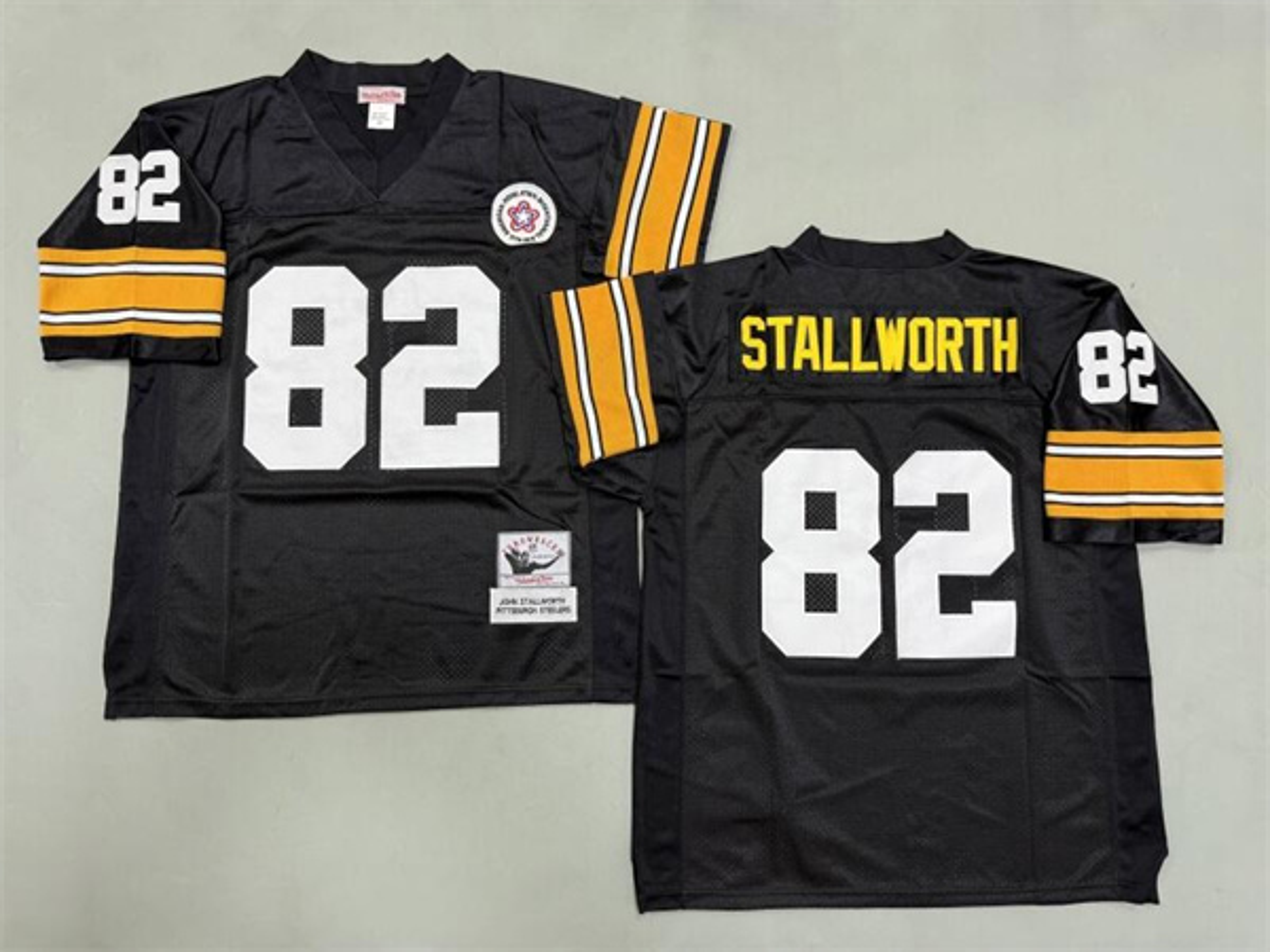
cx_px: 635
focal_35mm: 24
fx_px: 881
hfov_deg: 71.6
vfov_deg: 56.8
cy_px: 476
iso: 160
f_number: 1.78
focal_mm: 6.76
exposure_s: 1/50
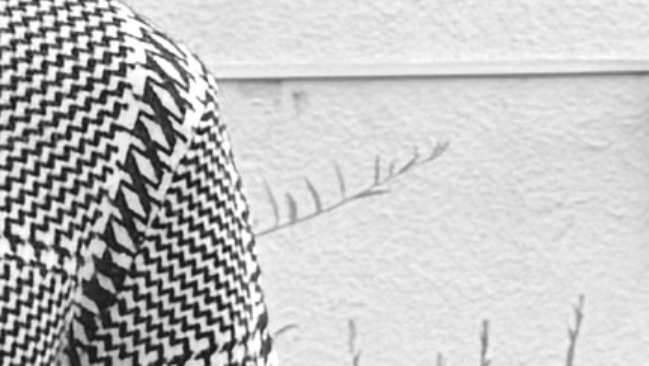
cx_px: -294
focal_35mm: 112
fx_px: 1928
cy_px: -188
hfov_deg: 17.4
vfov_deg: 10.5
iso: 80
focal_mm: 6.76
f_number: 1.78
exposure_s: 1/728
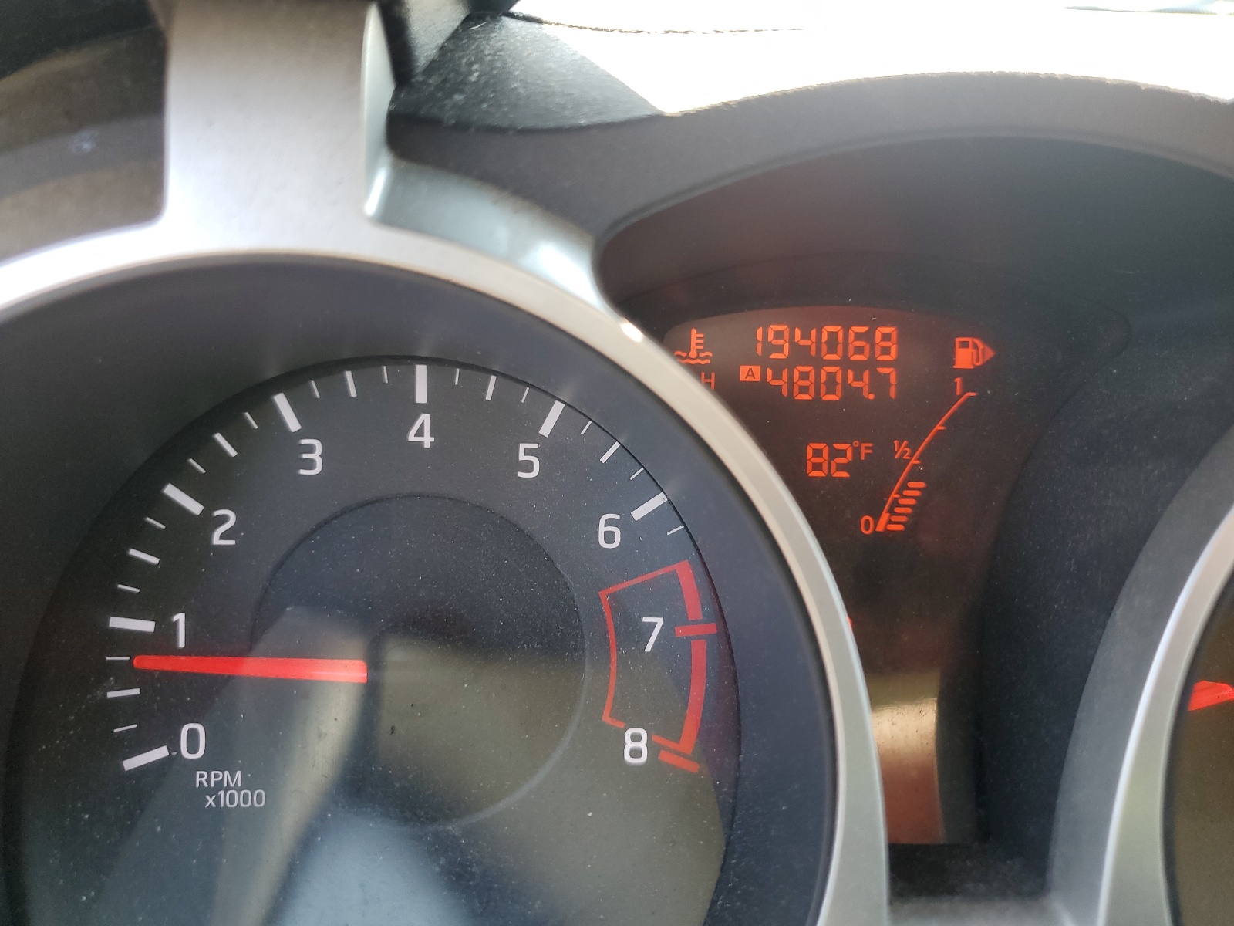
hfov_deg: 67.3
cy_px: 463
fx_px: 927
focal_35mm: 26
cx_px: 617
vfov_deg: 53.1
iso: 64
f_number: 1.5
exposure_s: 1/120
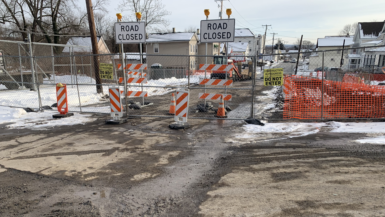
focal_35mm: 29
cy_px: 138
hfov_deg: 66.1
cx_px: 191
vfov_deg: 39.9
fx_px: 296
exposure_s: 1/1111
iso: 25
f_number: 1.8
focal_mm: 4.25
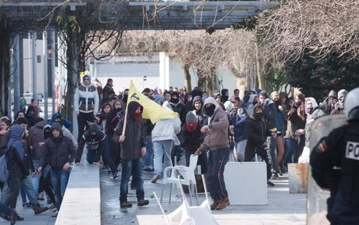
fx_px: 2632
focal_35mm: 269
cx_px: 180
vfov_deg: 4.9
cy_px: 113
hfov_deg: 7.8
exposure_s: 1/250
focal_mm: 175
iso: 500
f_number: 6.3
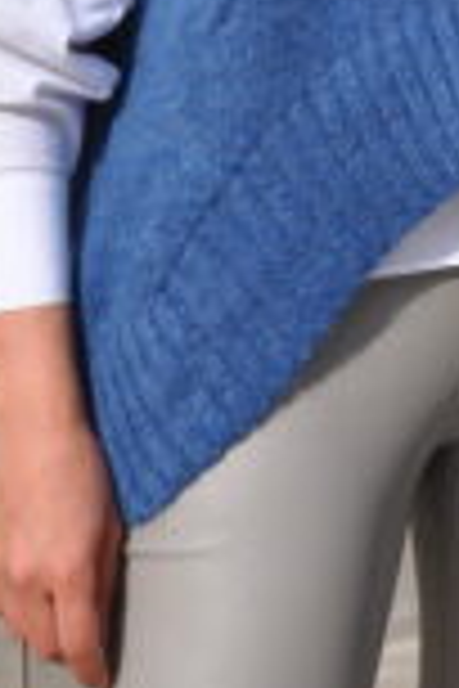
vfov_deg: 15.5
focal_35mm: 124
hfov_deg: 11.1
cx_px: 284
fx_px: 2371
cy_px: -279
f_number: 14
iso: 200
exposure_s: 1/200
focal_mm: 28
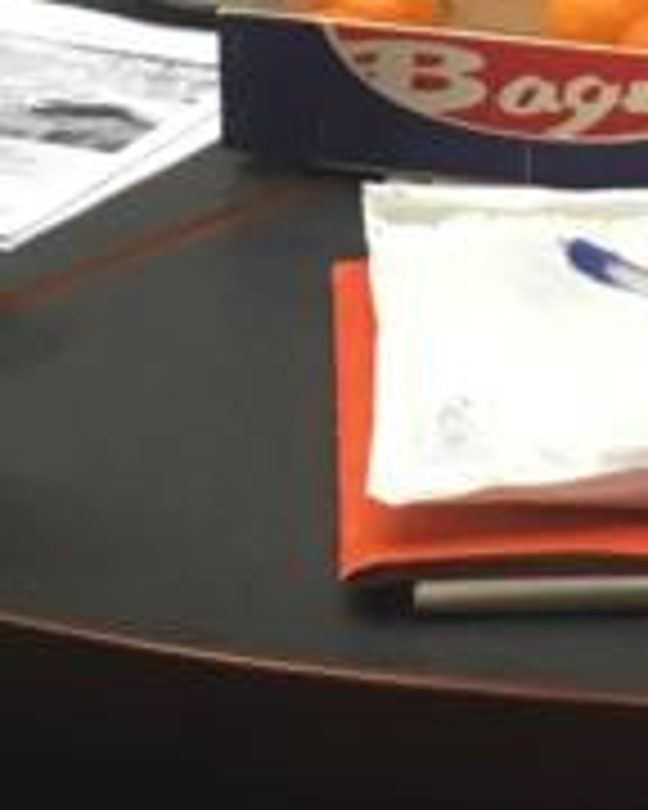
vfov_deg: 9.9
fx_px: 4531
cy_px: -454
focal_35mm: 189
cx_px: 180
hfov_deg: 8.2
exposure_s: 1/30
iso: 100
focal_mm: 4.15
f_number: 2.2
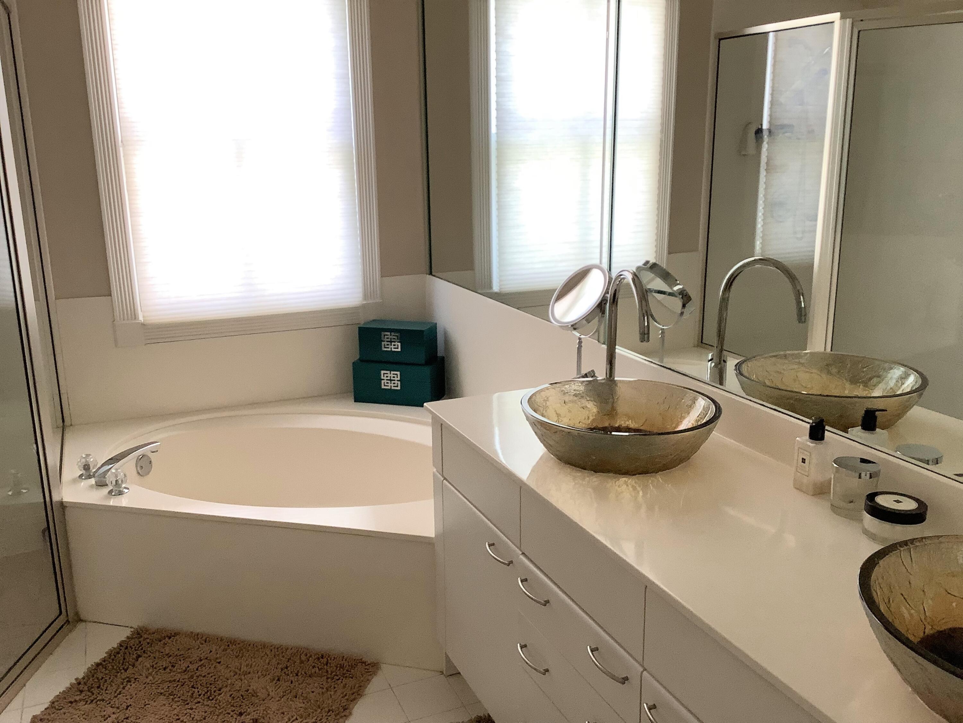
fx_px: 862
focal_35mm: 31
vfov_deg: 45.4
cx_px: 482
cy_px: 362
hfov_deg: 58.4
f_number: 2.4
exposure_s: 1/60
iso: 64
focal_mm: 3.3
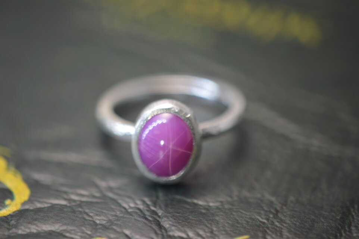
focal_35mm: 128
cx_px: 180
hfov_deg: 16.1
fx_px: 1271
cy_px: 120
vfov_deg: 10.7
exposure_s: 1/125
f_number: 4
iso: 100
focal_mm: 85
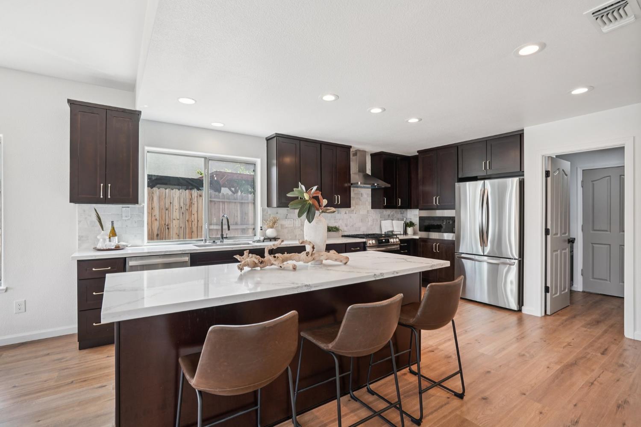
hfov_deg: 96.8
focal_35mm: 16
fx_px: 285
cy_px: 214
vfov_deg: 73.7
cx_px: 320
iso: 320
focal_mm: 16
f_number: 8
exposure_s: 1/30
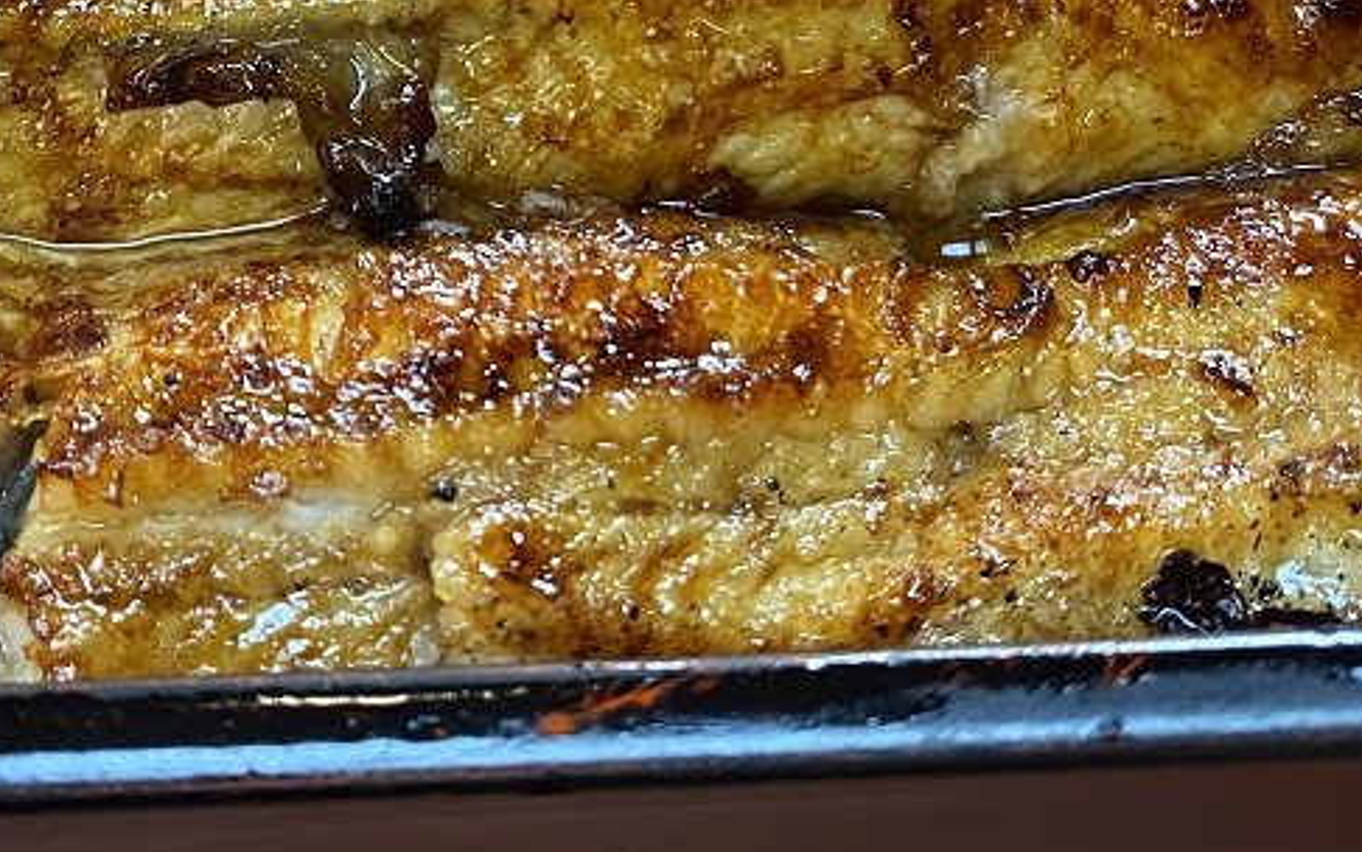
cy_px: -123
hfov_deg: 30.6
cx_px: 364
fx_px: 2450
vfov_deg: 18.8
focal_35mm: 66
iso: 250
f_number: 1.8
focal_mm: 4.25
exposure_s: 1/50
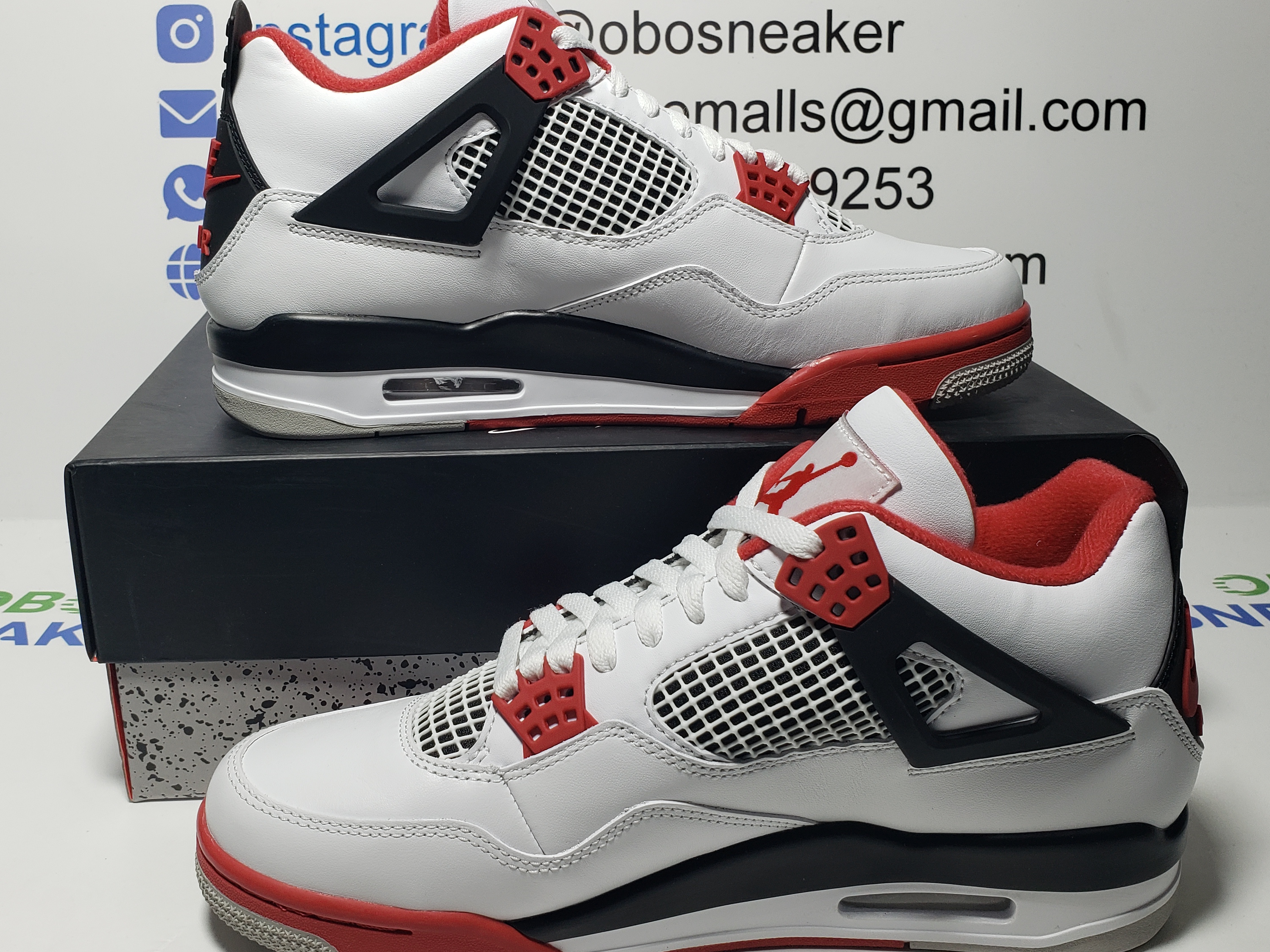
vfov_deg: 40.7
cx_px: 556
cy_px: 480
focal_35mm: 35
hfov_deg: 52.5
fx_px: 1284
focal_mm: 4.3
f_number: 1.5
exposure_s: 1/187
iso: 50
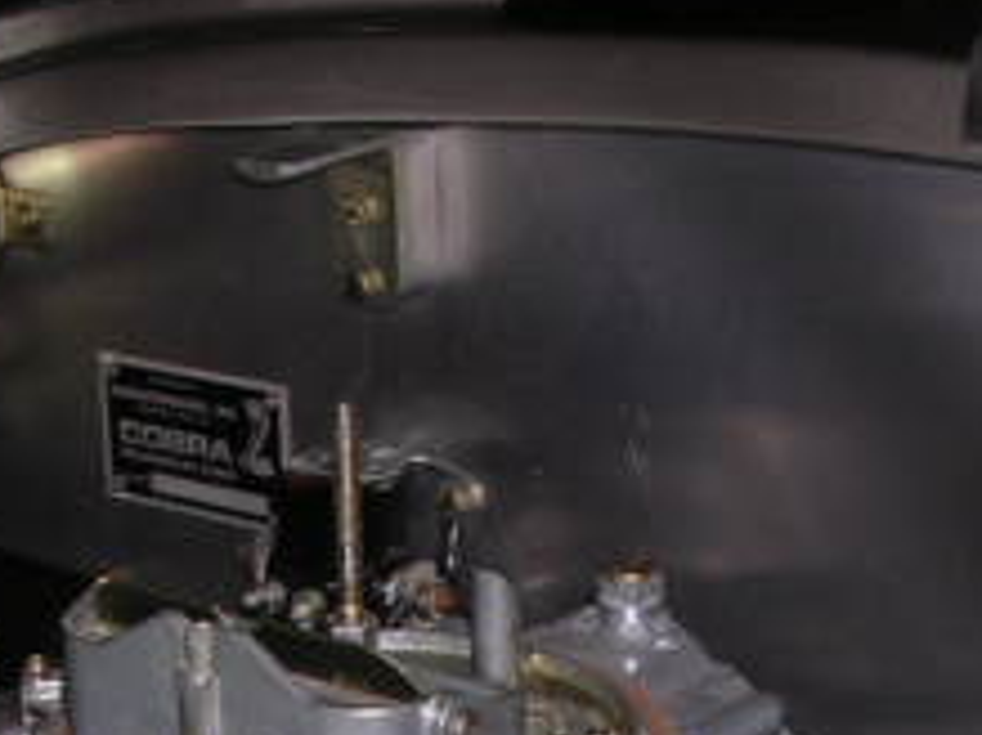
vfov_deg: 11.9
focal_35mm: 120
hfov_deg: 16.4
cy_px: 1049
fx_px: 3402
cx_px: 363
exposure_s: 1/60.1
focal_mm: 6.2
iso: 100
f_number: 2.9
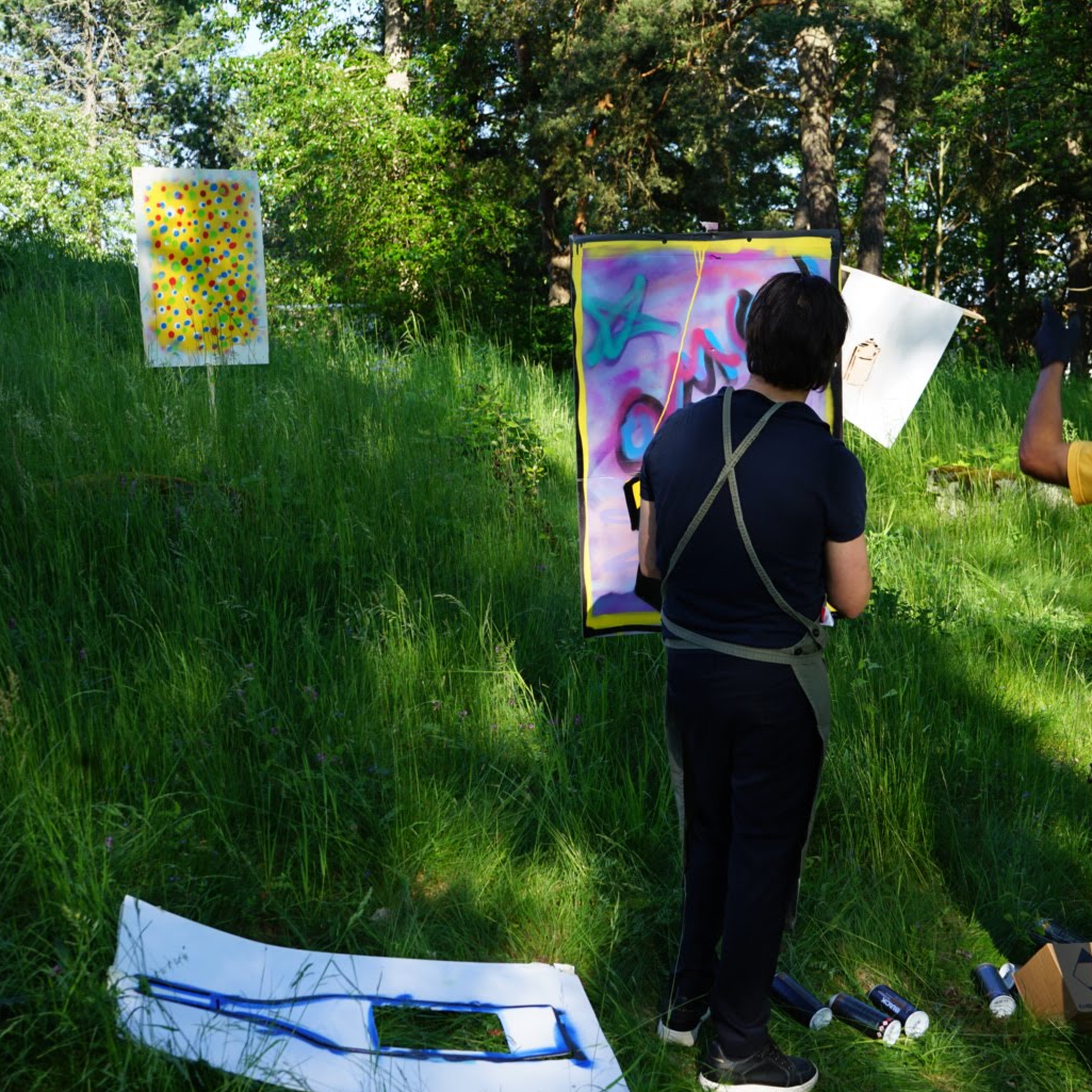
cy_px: 556
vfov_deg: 29.1
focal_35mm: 59
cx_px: 728
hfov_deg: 28.9
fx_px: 2106
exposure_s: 1/100
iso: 100
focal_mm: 44
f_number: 6.3
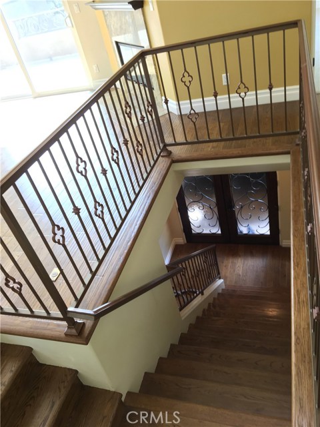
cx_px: 160
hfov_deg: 48.2
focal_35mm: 29
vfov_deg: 61.7
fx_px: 357
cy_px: 214
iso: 50
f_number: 2.2
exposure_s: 1/30
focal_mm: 4.15
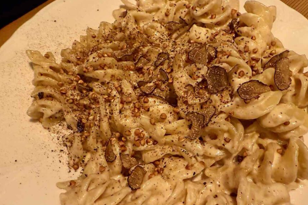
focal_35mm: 30
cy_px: 102
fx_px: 257
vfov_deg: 43.6
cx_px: 184
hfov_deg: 61.4
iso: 400
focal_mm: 2.22
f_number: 2.2
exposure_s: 1/50
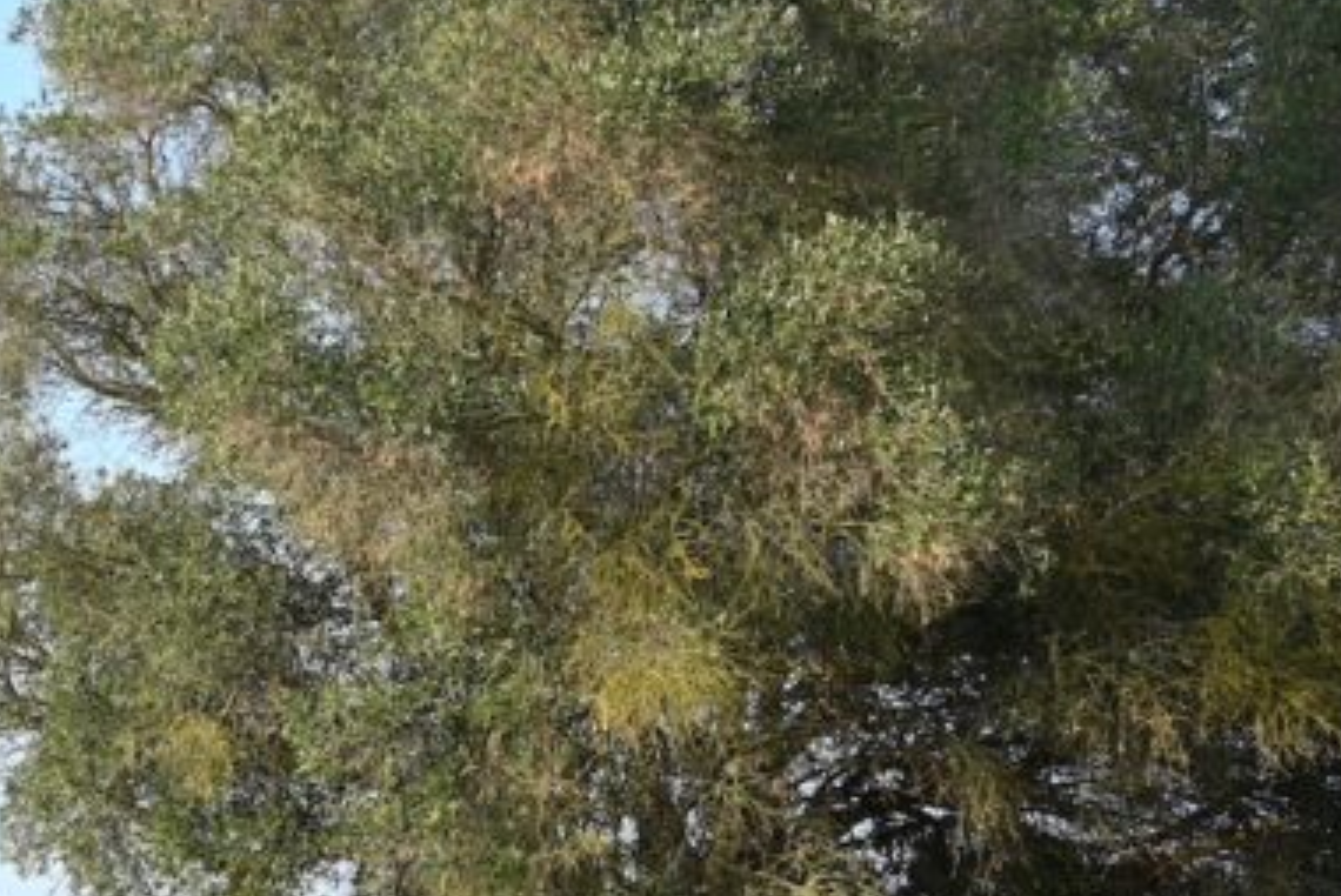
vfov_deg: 17.1
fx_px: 2908
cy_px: 903
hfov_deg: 22.1
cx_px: -600
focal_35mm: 78
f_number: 7.1
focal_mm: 24
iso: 100
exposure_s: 1/125
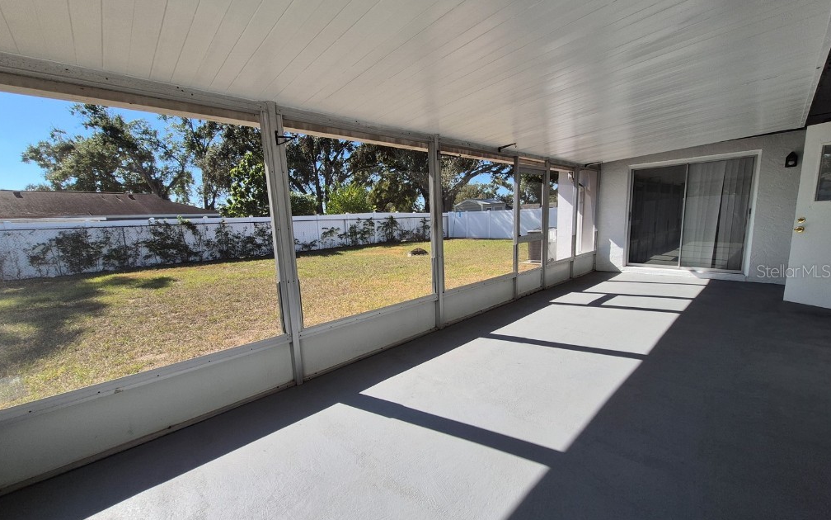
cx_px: 412
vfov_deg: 78.6
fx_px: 317
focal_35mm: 14
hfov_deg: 105.3
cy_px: 271
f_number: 2.2
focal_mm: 1.74
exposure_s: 1/932
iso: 50
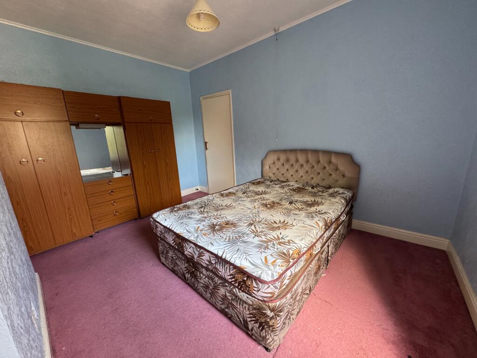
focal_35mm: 14
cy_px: 179
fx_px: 193
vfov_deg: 85.7
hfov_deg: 102.1
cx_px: 238
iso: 320
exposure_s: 1/99
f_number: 2.2
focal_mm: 2.22
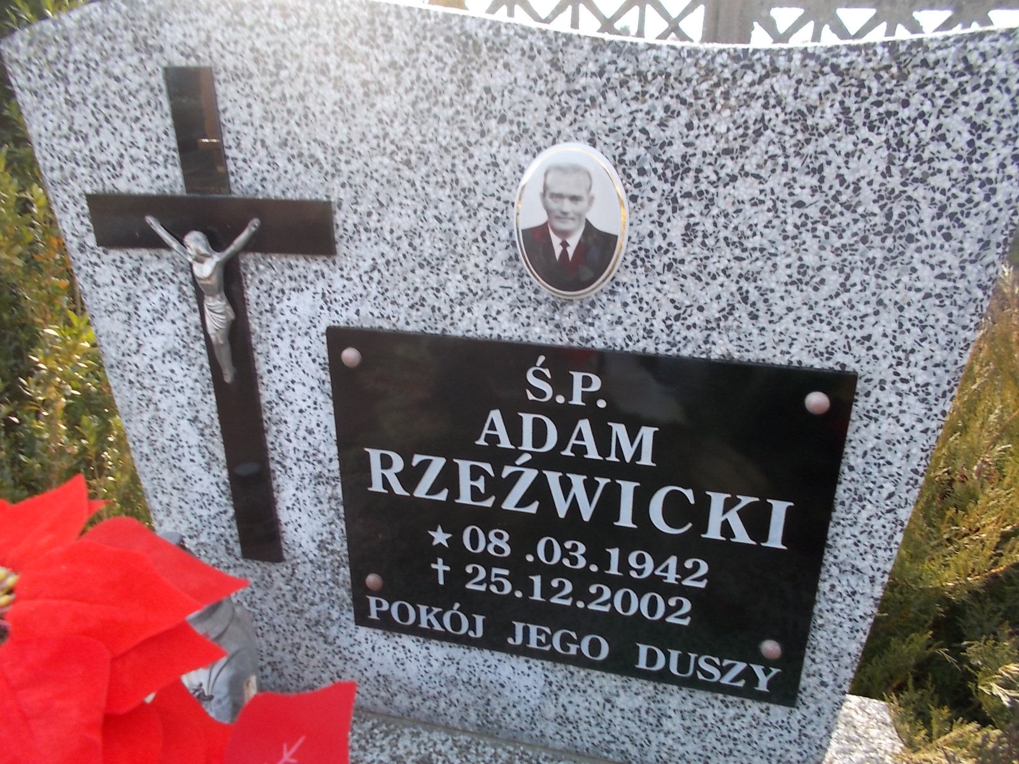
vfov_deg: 53.1
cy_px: 382
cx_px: 510
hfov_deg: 67.3
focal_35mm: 26
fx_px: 765
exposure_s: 1/100
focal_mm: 4.6
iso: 80
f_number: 3.2
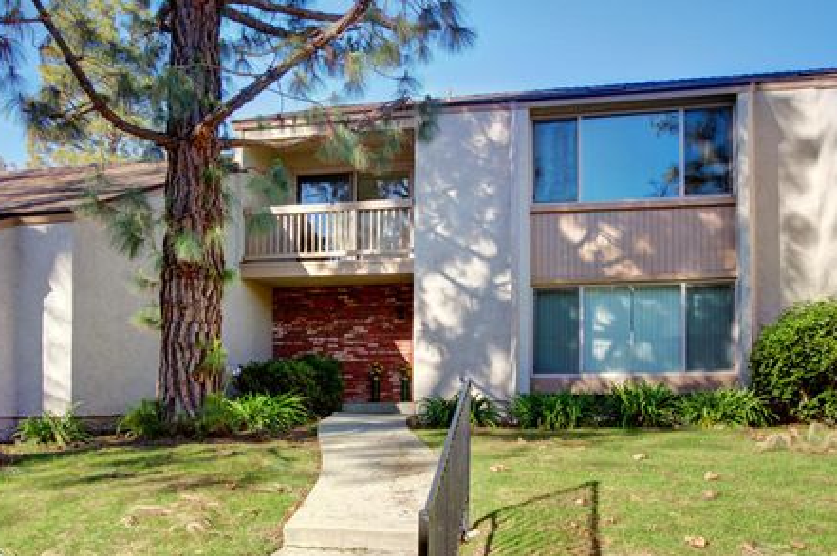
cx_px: 418
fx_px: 790
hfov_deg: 55.8
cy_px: 269
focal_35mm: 34
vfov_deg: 38.8
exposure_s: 1/100
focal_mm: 20
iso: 320
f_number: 8
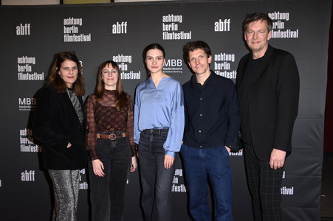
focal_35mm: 32
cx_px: 166
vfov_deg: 41.1
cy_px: 110
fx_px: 296
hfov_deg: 58.8
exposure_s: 1/250
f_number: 6.3
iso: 1000
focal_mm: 32
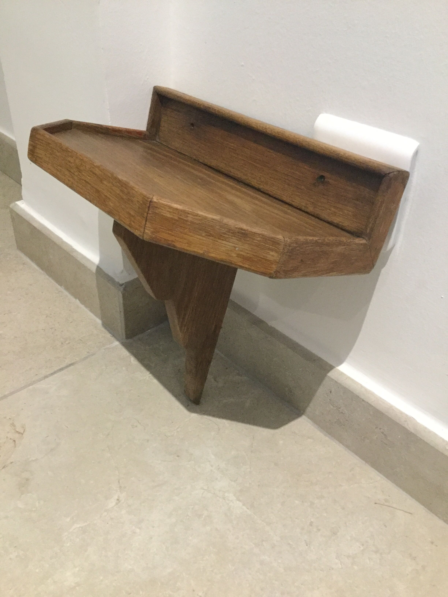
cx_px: 224
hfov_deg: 45.4
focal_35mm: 31
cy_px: 298
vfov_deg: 58.4
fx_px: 535
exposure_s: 1/17
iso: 400
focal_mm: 3.3
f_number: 2.4
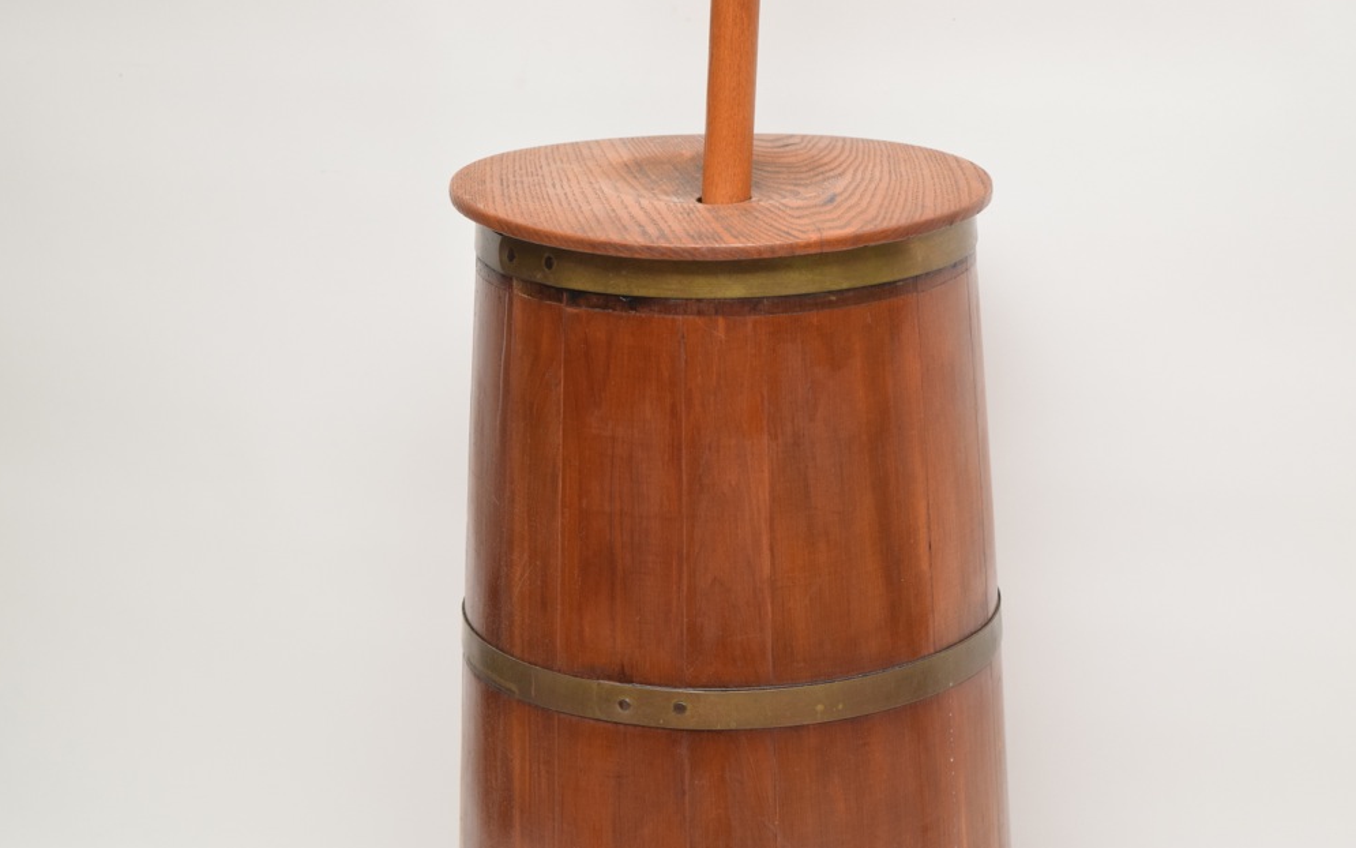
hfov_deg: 24.5
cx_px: 677
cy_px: 418
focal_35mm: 85
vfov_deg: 15.5
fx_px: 3123
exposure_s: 1/100
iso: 800
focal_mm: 55
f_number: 5.6
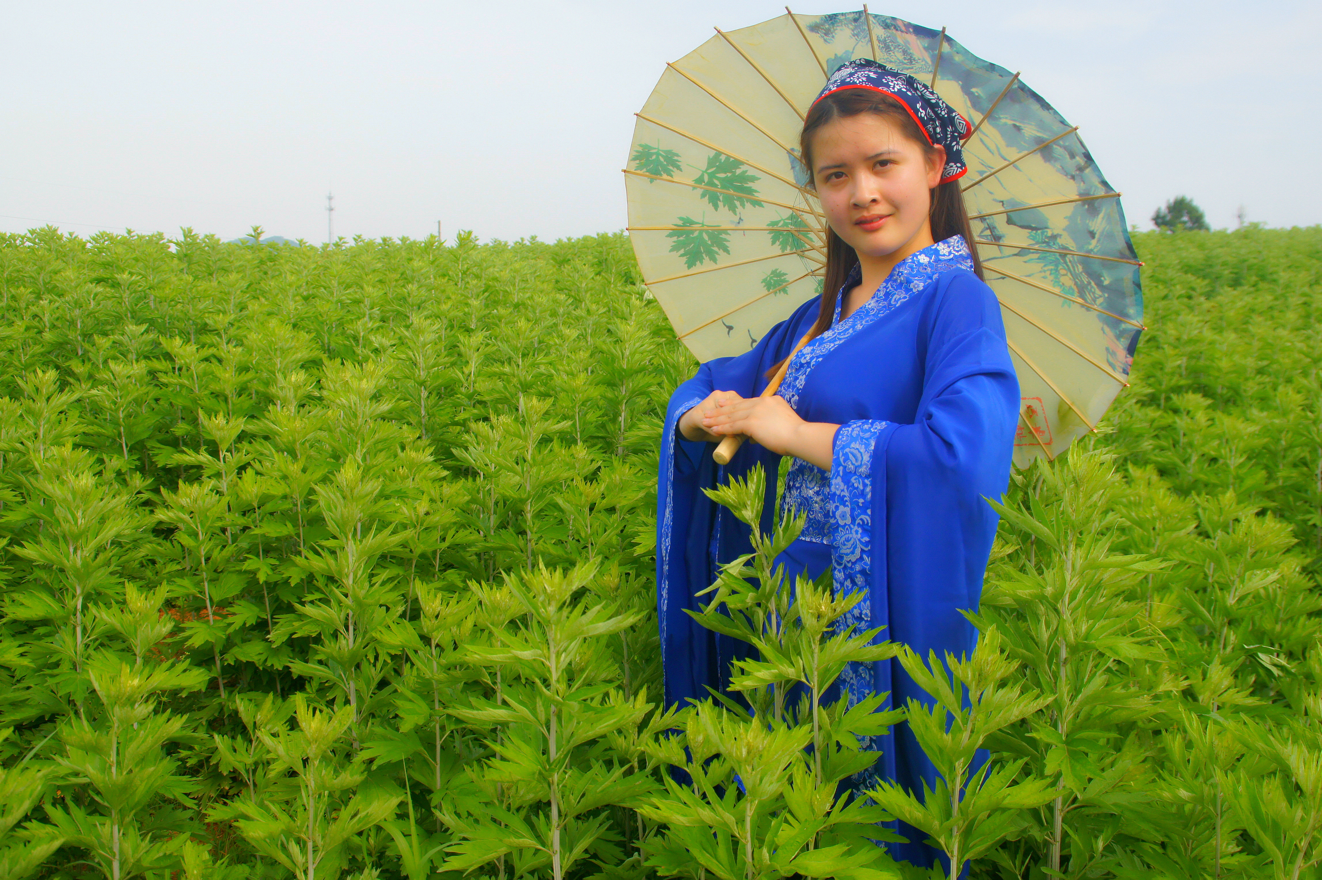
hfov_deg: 49.6
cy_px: 440
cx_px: 661
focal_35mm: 39
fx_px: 1431
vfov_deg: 34.2
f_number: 5.6
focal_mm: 26
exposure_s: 1/400
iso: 200
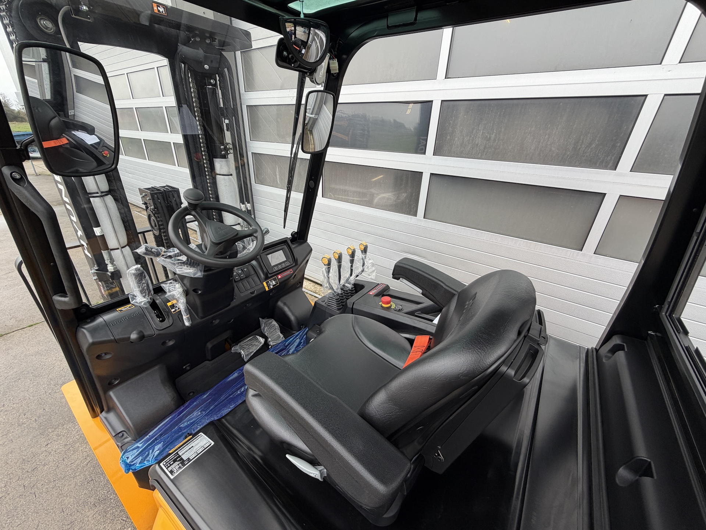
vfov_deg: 85.7
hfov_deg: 102.1
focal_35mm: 14
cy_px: 265
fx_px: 286
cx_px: 353
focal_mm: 2.22
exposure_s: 1/121
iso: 50
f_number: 2.2
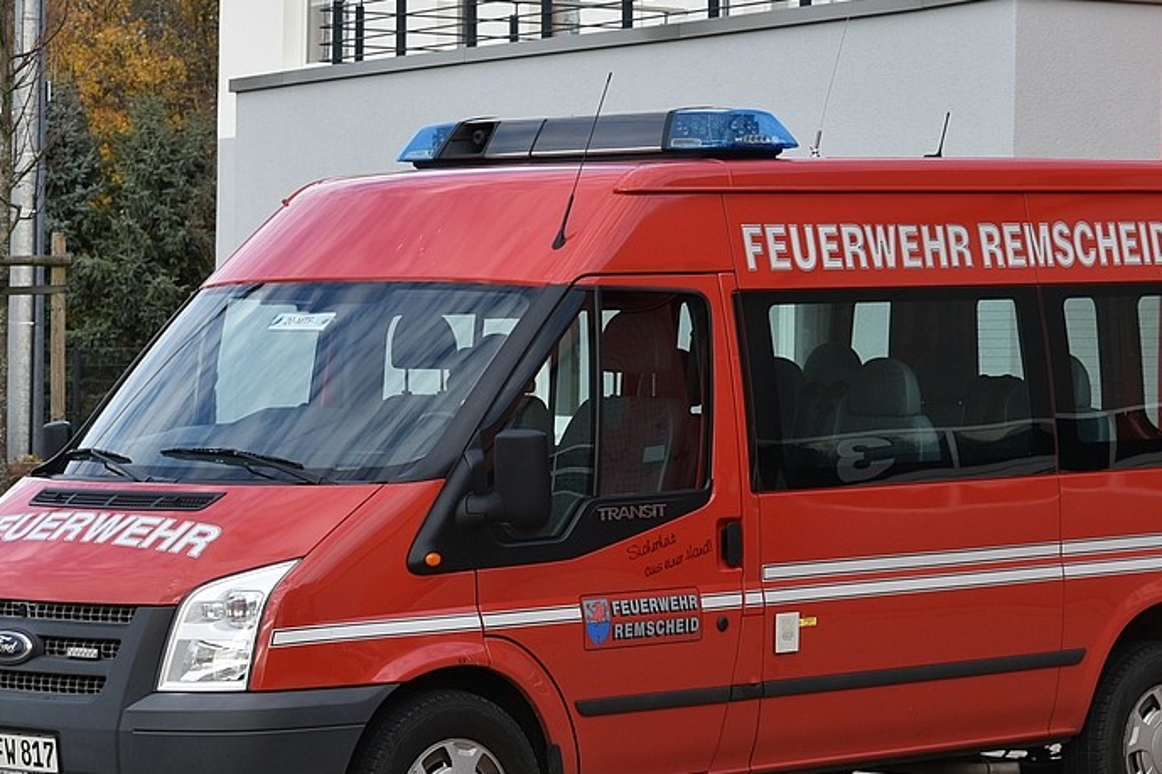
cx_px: 614
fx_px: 3582
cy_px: 484
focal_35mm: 111
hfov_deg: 18.4
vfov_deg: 12.3
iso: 360
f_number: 8
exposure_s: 1/250
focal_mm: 85
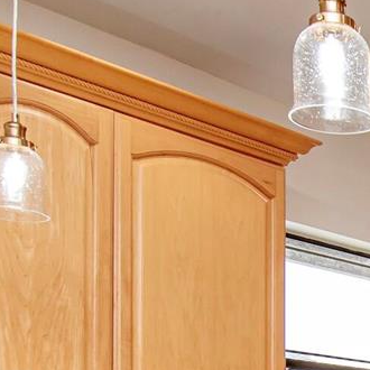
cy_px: 484
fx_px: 955
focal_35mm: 79
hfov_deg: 19.0
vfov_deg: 20.1
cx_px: 571
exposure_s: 1/125
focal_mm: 10
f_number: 5.6
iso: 560
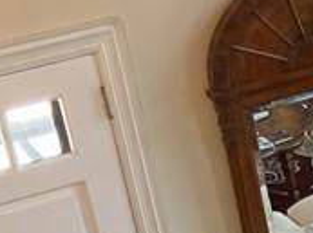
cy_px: 448
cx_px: 780
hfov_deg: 9.9
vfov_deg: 8.2
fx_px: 1552
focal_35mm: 172
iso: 50
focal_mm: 3
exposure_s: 1/50
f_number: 1.8
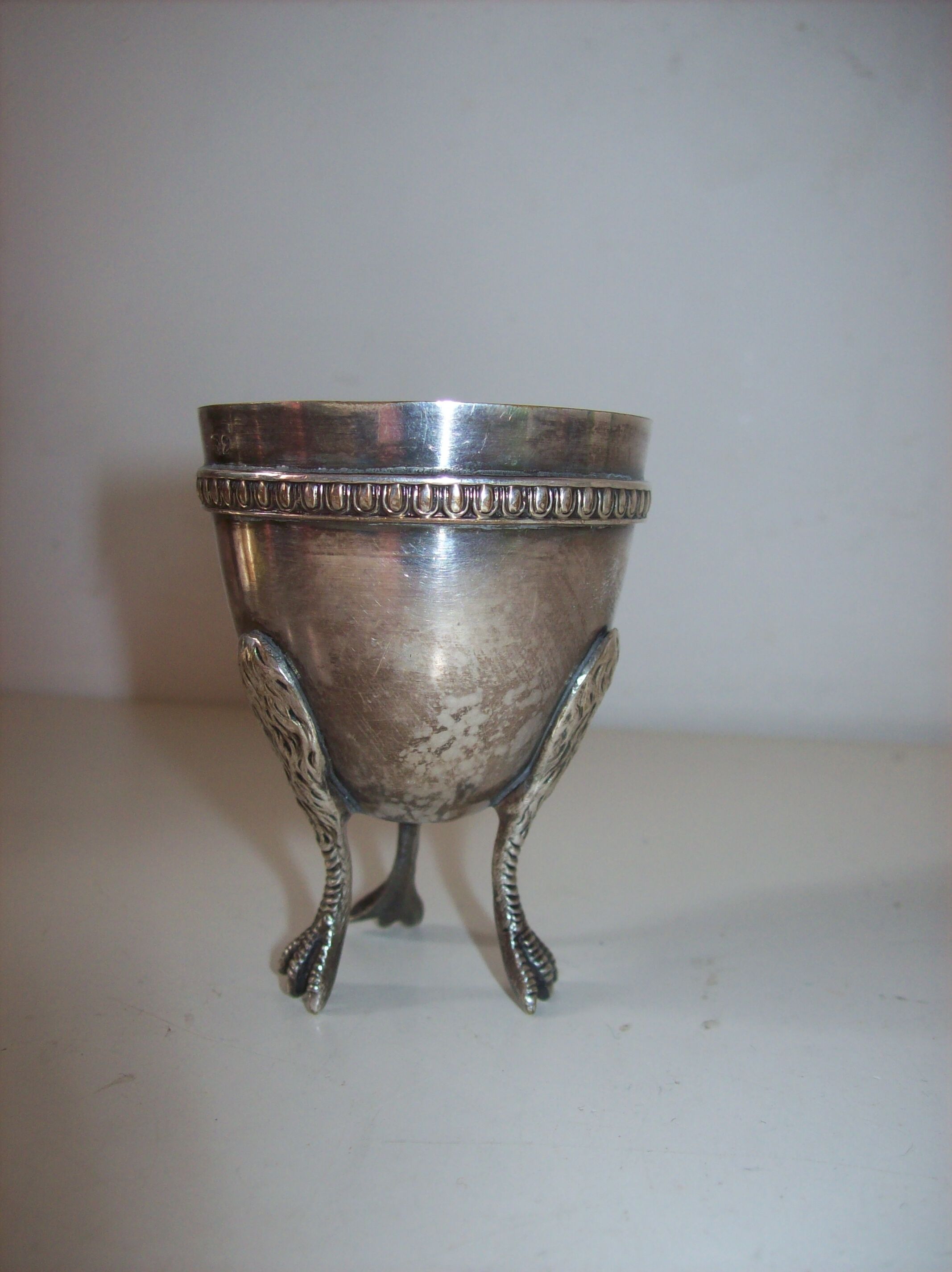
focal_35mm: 36
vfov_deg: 51.4
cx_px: 476
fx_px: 1321
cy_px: 636
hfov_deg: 39.6
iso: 80
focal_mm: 6
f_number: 2.7
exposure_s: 1/64
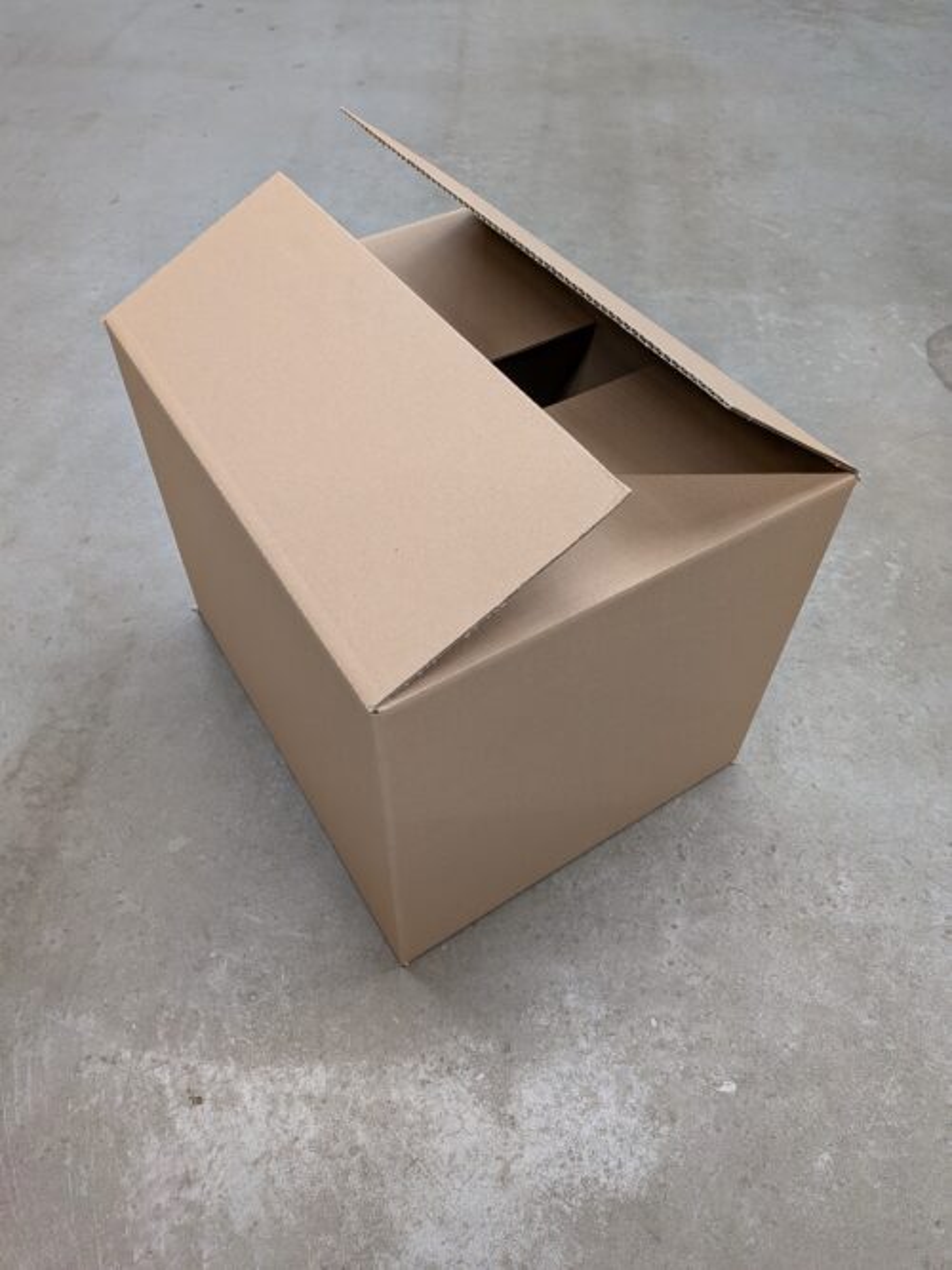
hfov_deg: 56.8
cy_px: 635
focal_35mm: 24
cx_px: 476
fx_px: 880
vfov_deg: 71.6
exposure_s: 1/25
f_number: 1.7
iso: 170
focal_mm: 4.53
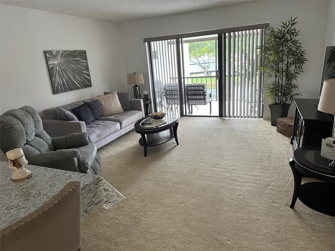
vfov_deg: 56.8
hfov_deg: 71.6
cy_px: 126
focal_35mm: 24
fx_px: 232
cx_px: 168
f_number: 1.78
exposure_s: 1/60
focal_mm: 6.86
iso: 160
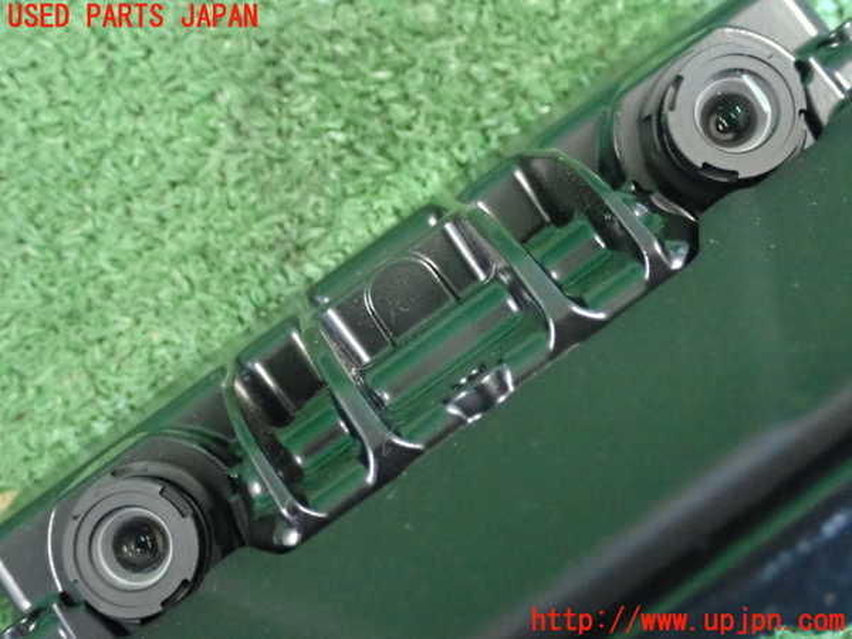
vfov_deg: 29.7
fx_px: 1206
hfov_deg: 38.9
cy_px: 320
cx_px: 426
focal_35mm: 49
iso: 3200
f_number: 3.2
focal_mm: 8.99
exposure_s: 1/50
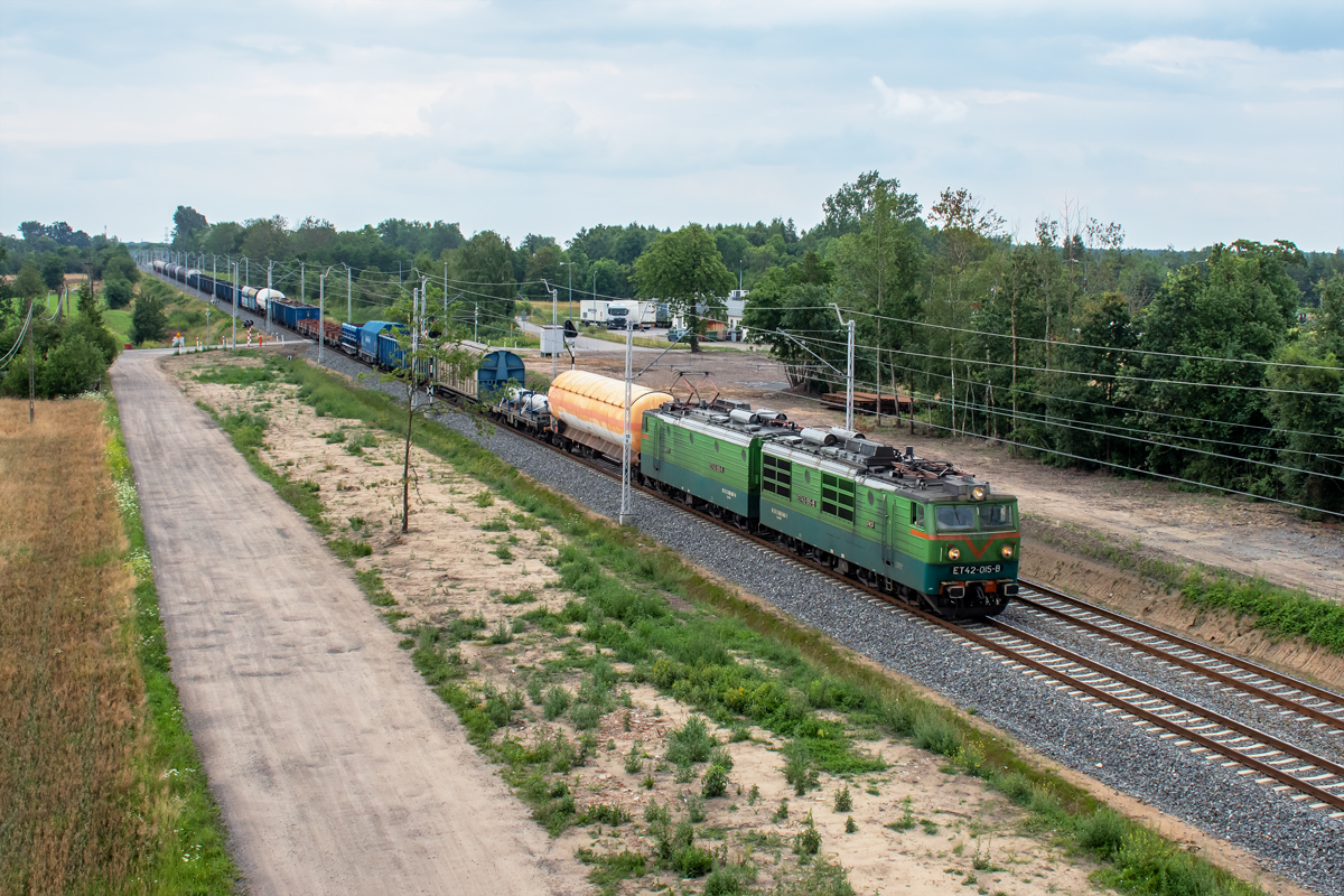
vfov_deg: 34.2
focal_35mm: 39
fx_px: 1456
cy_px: 448
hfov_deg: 49.6
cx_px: 672
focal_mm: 26
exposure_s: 1/400
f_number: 8
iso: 400
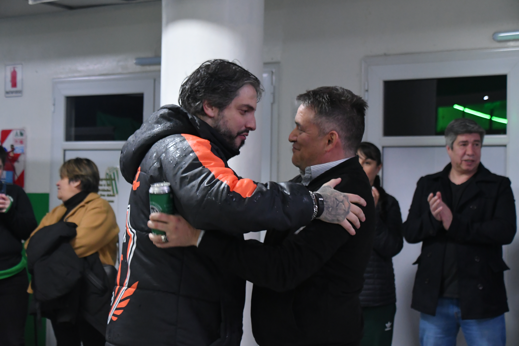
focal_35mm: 72
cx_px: 260
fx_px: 1038
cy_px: 173
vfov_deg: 18.9
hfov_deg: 28.1
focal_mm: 48
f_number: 4.5
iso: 3200
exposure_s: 1/100
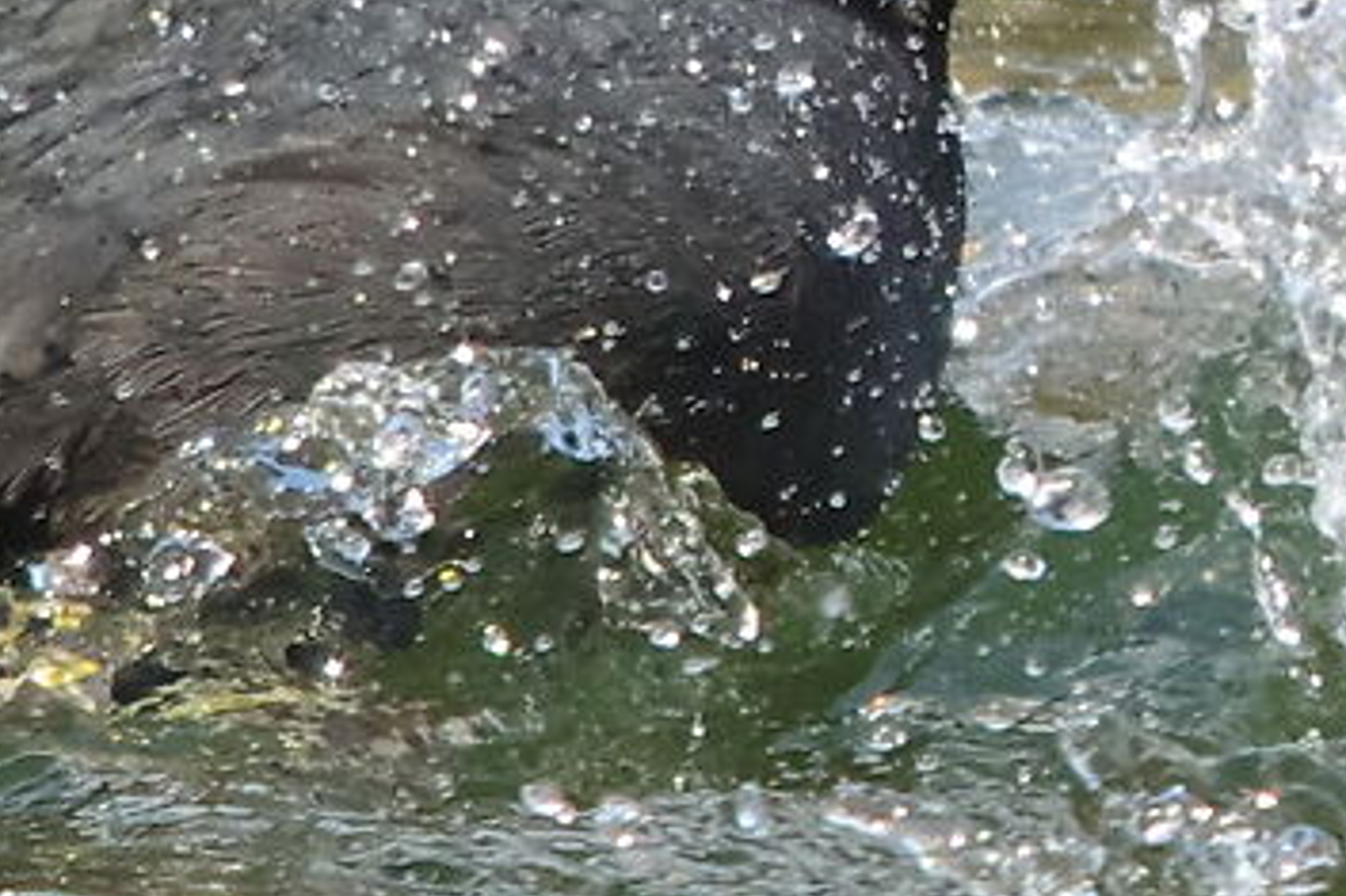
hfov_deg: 0.4
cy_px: 42
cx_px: 2623
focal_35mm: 5105
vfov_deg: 0.3
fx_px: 190772
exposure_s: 1/1600
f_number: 8
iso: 1600
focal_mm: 500
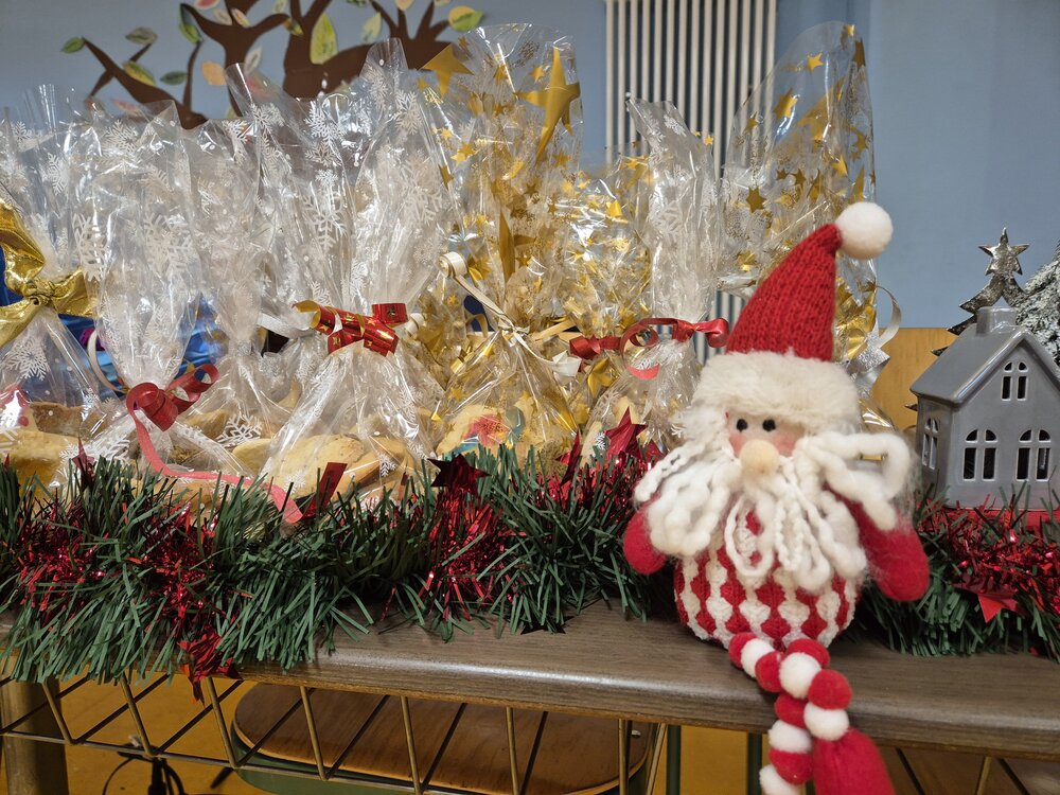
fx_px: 704
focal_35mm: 23
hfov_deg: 73.9
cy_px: 398
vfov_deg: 58.9
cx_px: 530
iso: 320
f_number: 1.8
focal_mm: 5.4
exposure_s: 1/100
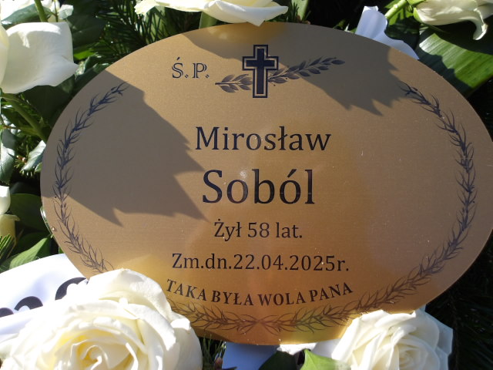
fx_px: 484
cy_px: 185
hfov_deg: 54.0
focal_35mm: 34
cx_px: 246
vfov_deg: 41.8
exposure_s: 1/599
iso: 100
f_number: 3.3
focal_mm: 6.1
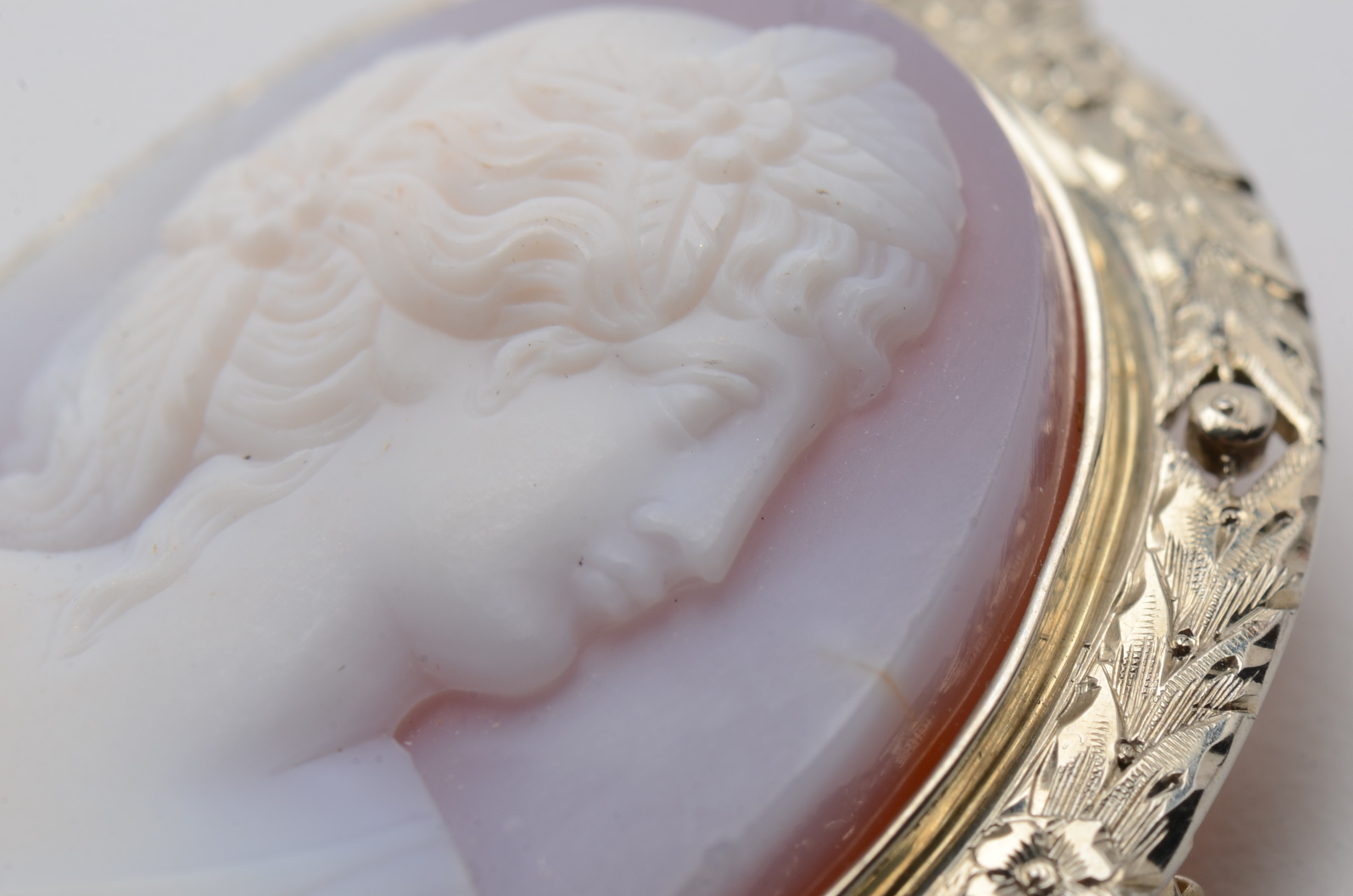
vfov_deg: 10.7
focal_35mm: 128
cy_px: 448
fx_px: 4782
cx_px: 676
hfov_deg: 16.1
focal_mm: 85
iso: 200
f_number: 20
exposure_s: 1/125
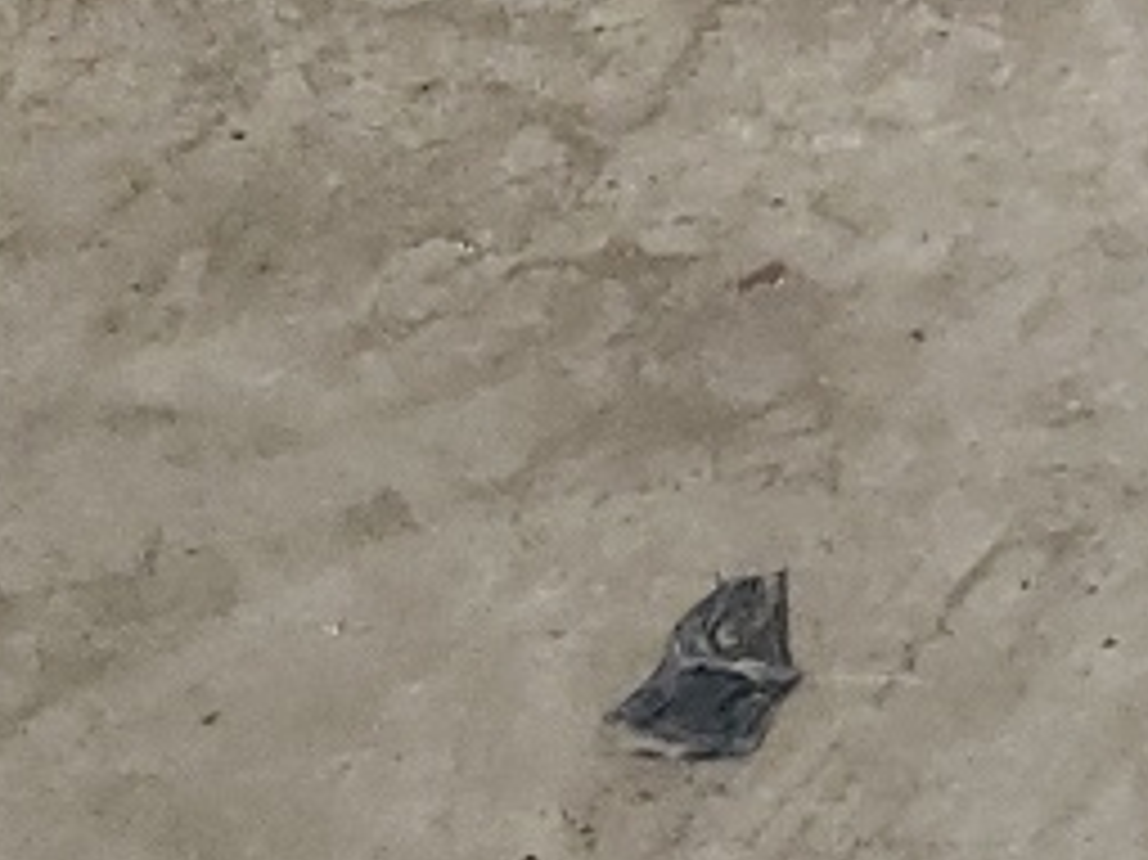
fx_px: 5403
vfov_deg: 8.8
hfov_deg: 9.5
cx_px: 3444
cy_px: 1355
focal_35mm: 163
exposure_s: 1/60.2
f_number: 1.5
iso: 116
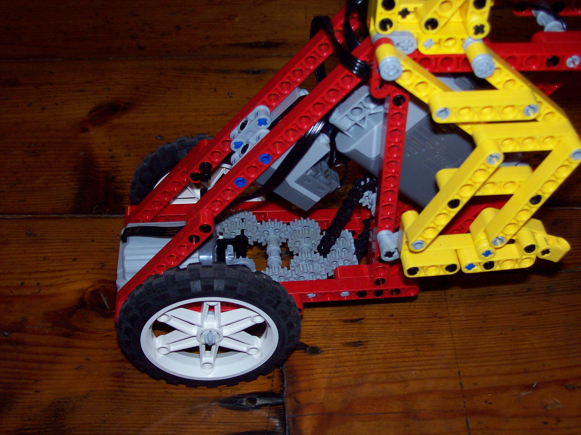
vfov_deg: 32.2
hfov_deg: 42.1
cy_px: 218
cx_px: 290
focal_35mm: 45
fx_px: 755
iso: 80
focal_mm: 7.6
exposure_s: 1/73.1
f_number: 3
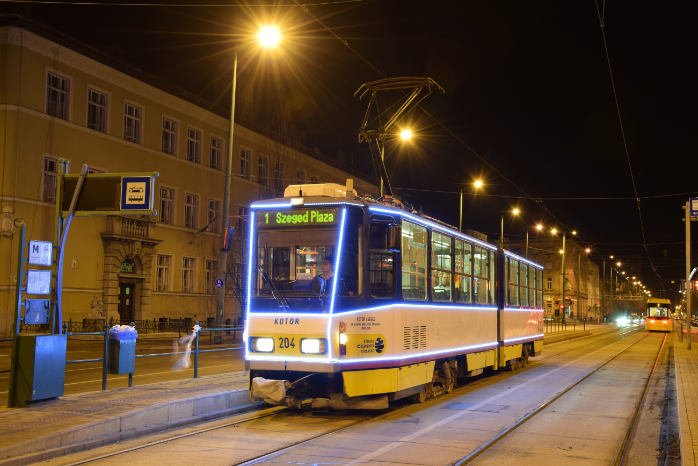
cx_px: 349
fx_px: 873
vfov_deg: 29.9
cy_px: 233
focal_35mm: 45
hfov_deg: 43.6
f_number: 6.3
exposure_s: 1/1.3
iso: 200
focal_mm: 30
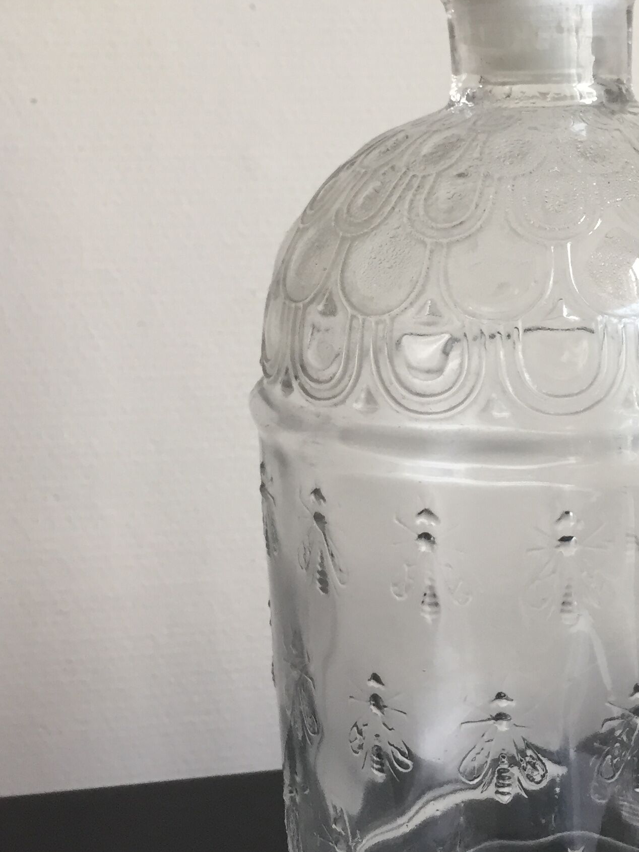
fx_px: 1378
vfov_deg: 34.3
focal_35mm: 56
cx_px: 568
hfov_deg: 25.3
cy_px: 358
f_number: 2.2
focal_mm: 4.15
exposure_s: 1/33
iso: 80
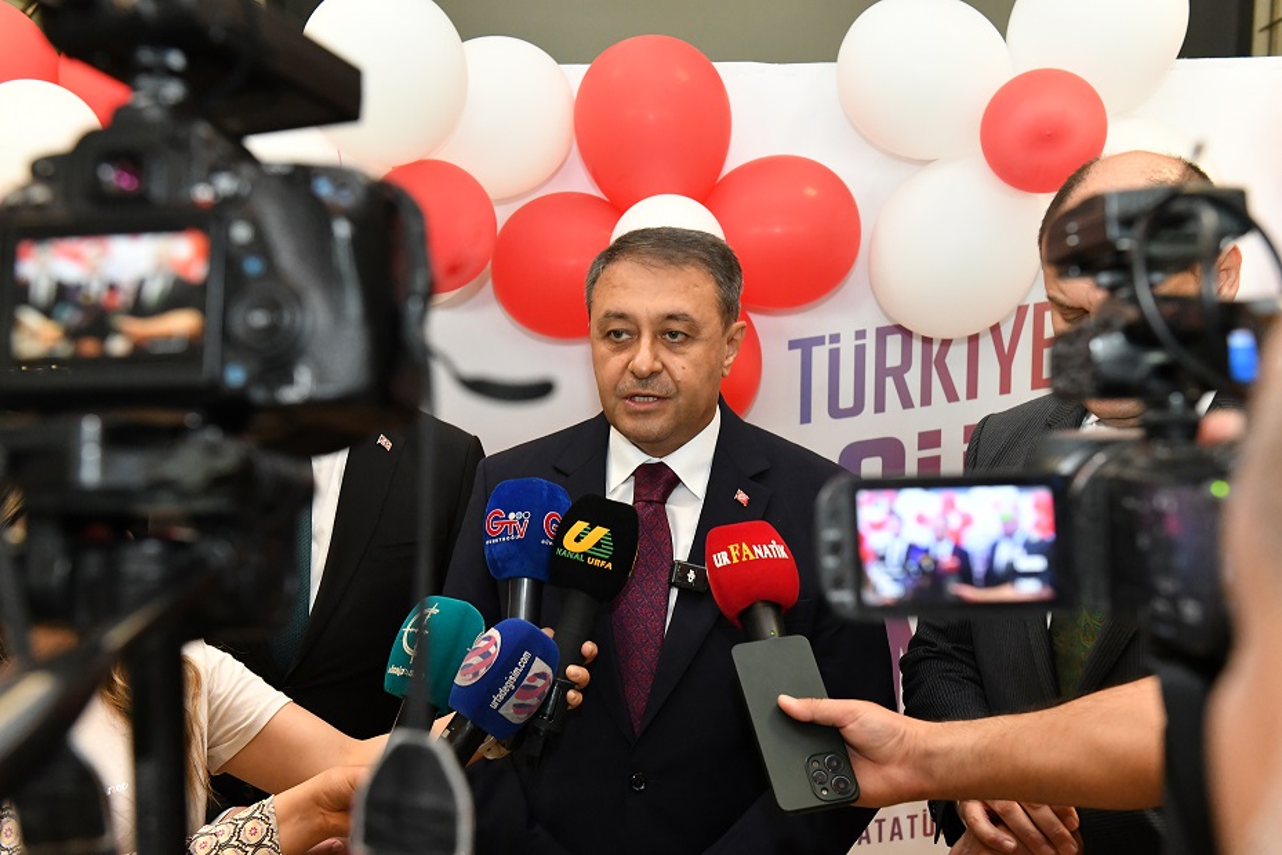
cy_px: 428
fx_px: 1603
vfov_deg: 29.9
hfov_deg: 43.6
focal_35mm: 45
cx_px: 641
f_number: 5.6
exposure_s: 1/160
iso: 5000
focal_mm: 45
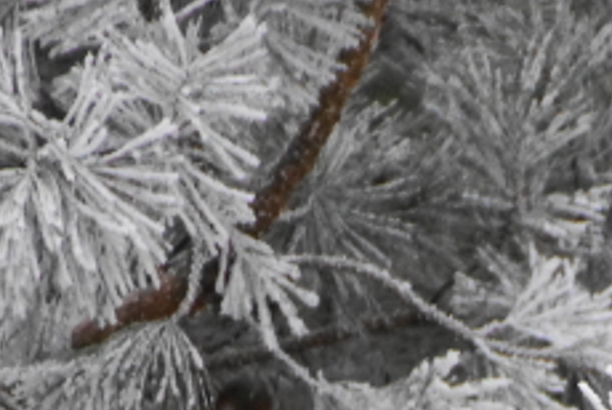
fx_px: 27694
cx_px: 761
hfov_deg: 1.3
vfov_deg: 0.8
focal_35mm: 1627
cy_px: 855
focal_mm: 250
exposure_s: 1/400
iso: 1250
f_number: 6.3
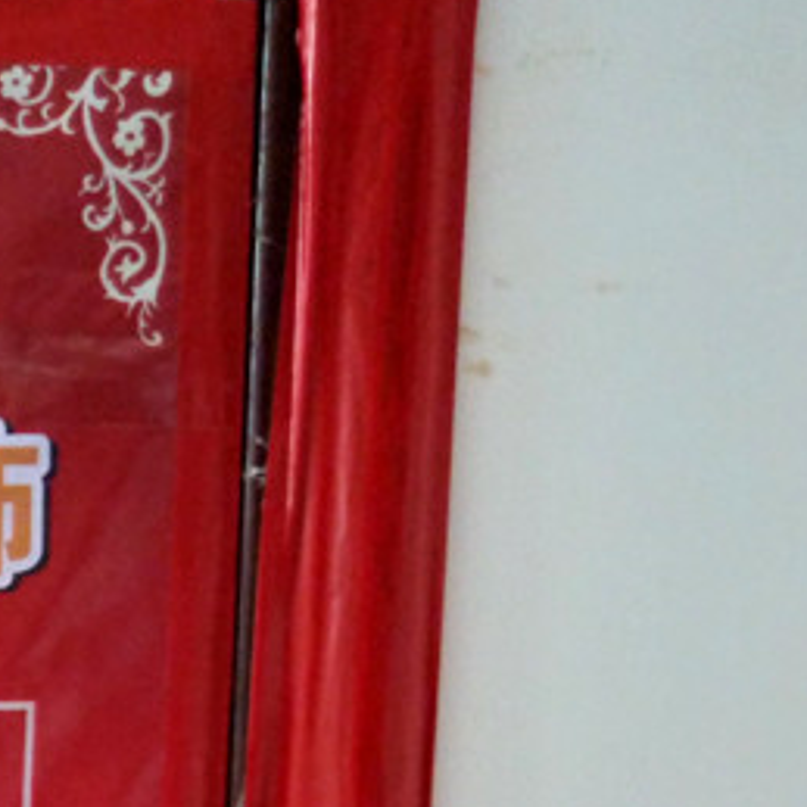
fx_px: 2347
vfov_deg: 16.5
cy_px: 1421
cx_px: -442
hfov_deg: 17.4
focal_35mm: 89
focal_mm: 4.04
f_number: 2
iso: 1000
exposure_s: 1/20
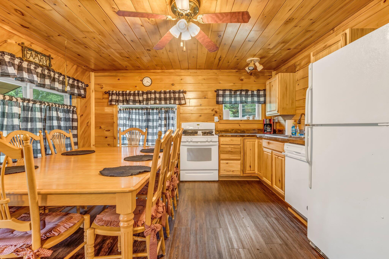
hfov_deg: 91.6
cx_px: 194
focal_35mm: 18
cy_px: 130
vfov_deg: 68.9
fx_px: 189
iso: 640
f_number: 8
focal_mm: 17.5
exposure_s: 1/6
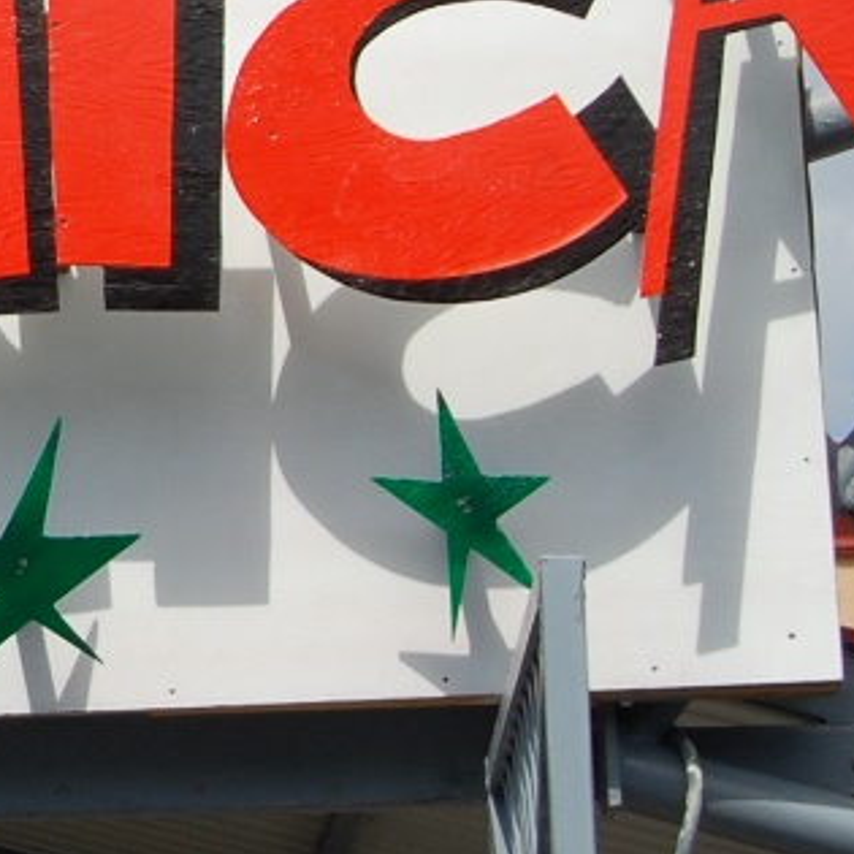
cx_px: -949
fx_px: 9015
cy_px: -167
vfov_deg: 5.4
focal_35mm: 323
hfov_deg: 5.3
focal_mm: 50
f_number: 10
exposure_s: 1/400
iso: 200
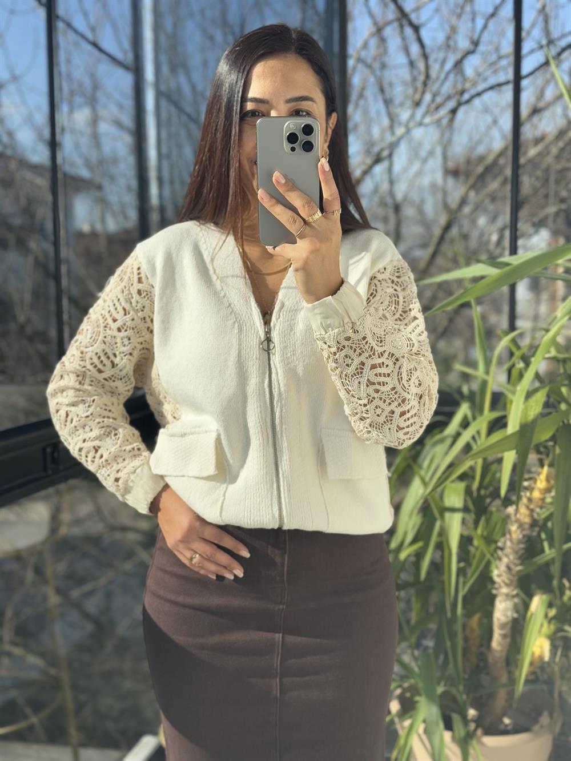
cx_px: 286
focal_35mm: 48
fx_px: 1056
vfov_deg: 39.7
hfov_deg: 30.3
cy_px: 380
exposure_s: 1/1366
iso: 64
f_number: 1.78
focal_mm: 6.76
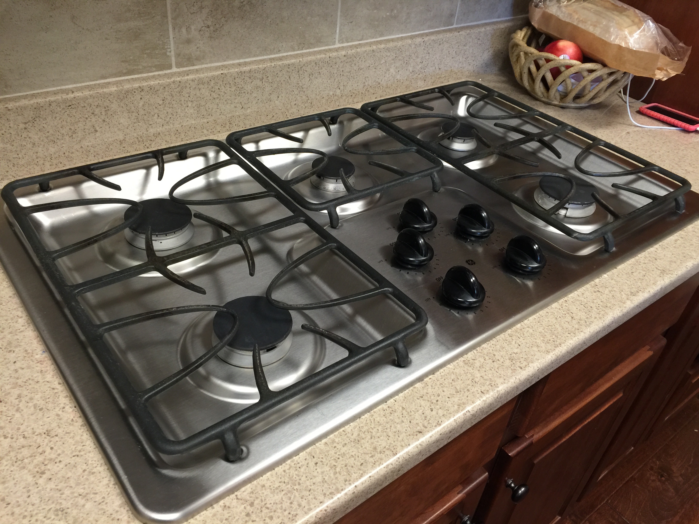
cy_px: 262
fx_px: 586
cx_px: 350
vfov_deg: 48.2
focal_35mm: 29
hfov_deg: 61.7
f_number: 2.2
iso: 64
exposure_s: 1/15
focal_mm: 4.15
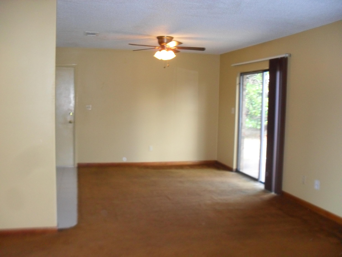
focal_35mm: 35
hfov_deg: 52.6
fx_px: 346
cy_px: 128
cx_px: 171
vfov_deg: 40.7
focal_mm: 6.3
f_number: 3.2
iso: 320
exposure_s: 1/45
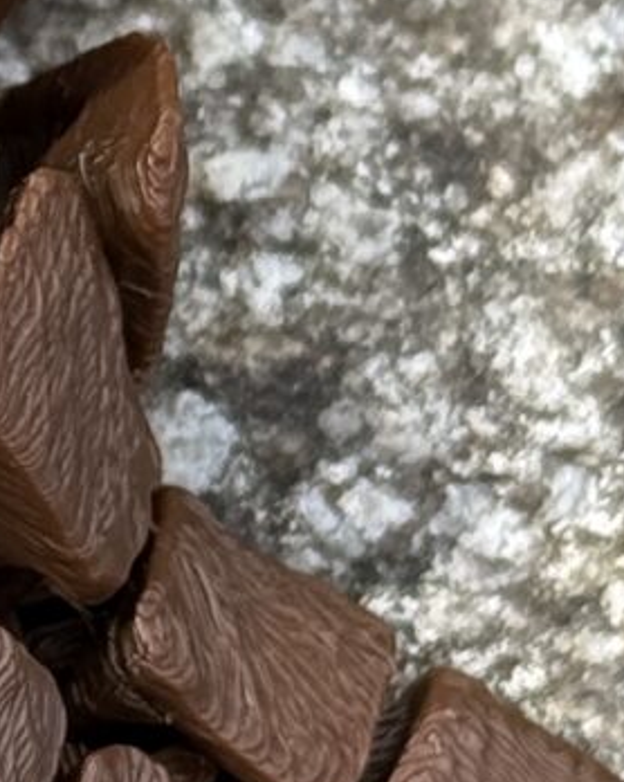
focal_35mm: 345
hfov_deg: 4.4
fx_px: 7971
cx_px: -586
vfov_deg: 5.6
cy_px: 629
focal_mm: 6.76
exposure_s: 1/1754
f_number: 1.78
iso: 80
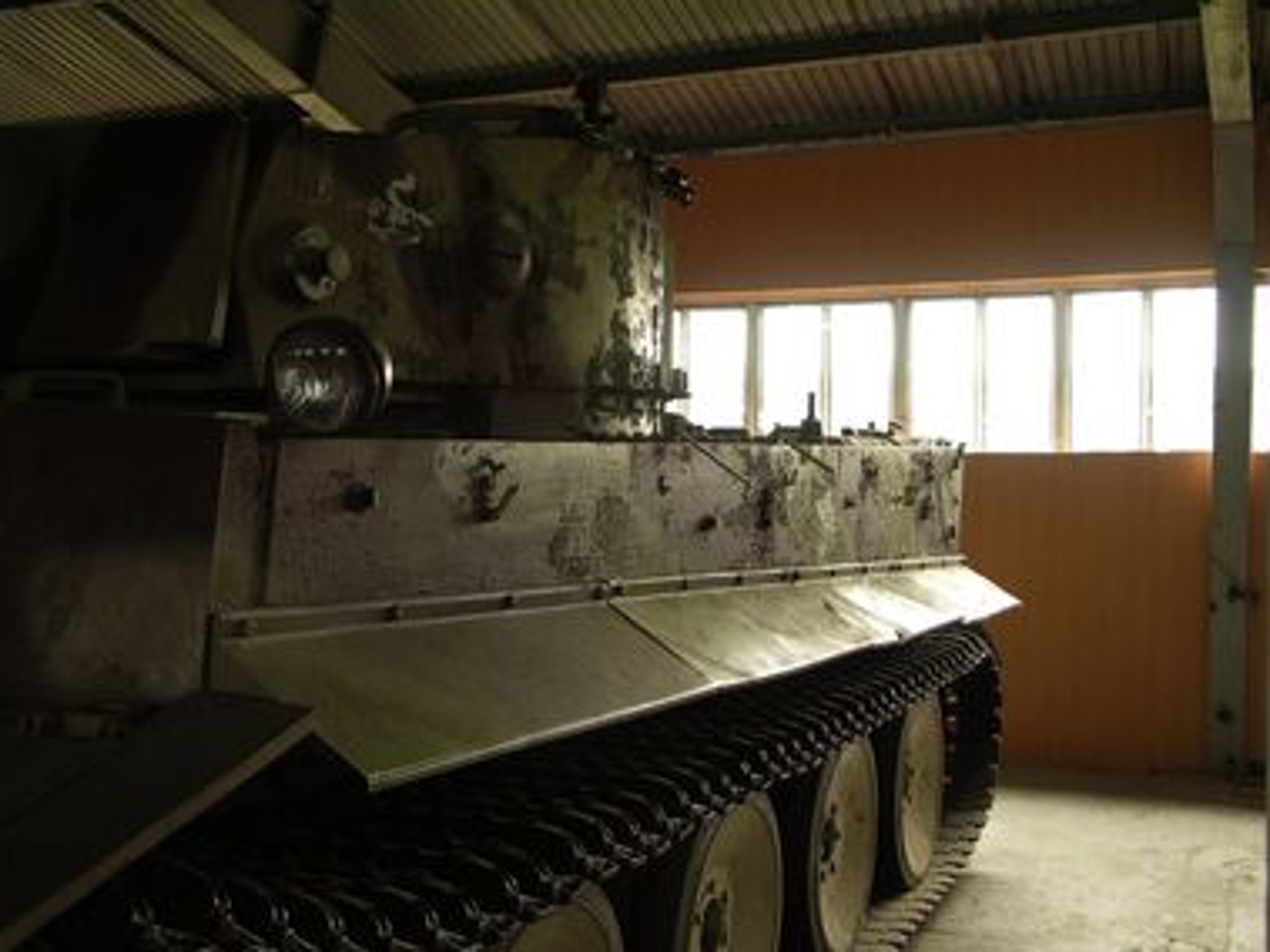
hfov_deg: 49.0
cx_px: 633
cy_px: 489
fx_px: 1394
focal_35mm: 38
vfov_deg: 37.7
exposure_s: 1/30
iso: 100
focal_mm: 9.5
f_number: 2.8
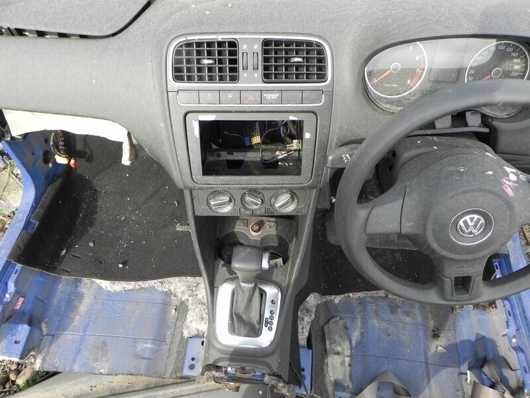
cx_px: 265
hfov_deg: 67.3
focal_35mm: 26
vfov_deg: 53.1
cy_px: 199
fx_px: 398
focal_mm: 4.6
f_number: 4.5
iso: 160
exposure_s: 1/127
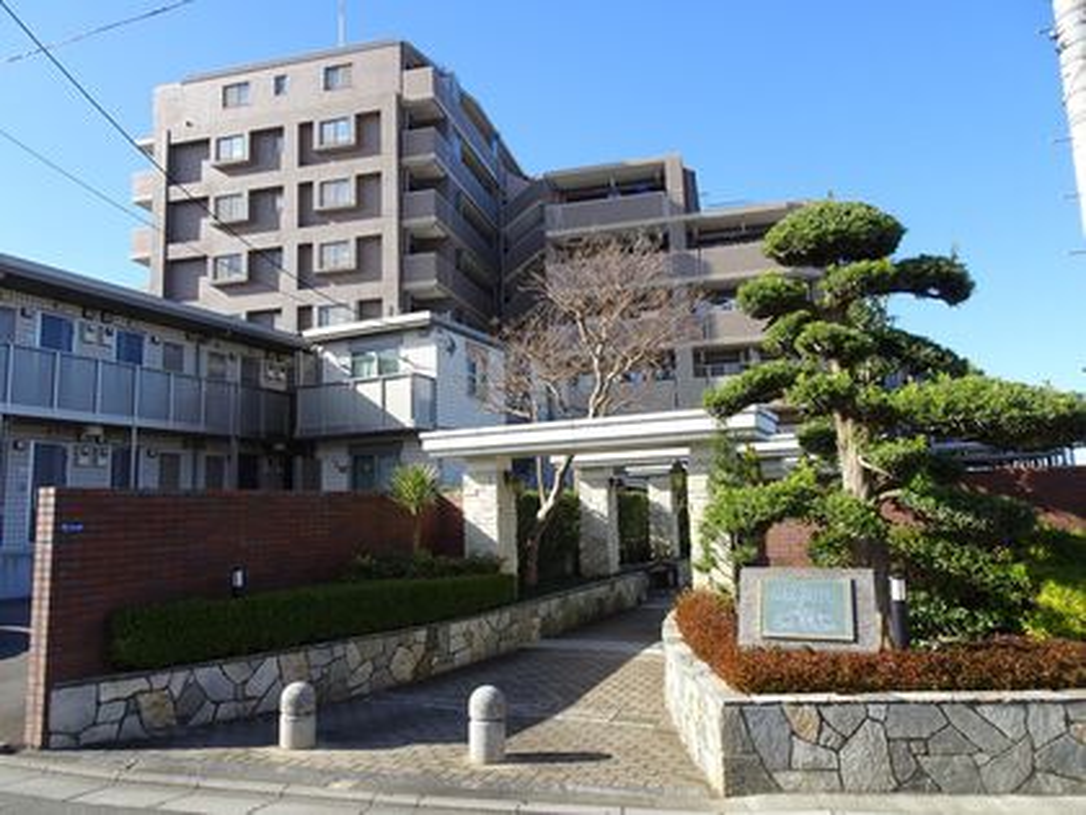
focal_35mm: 24
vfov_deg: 56.8
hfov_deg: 71.6
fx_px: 753
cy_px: 408
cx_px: 543
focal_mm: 4.1
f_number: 3.5
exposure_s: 1/400
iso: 80
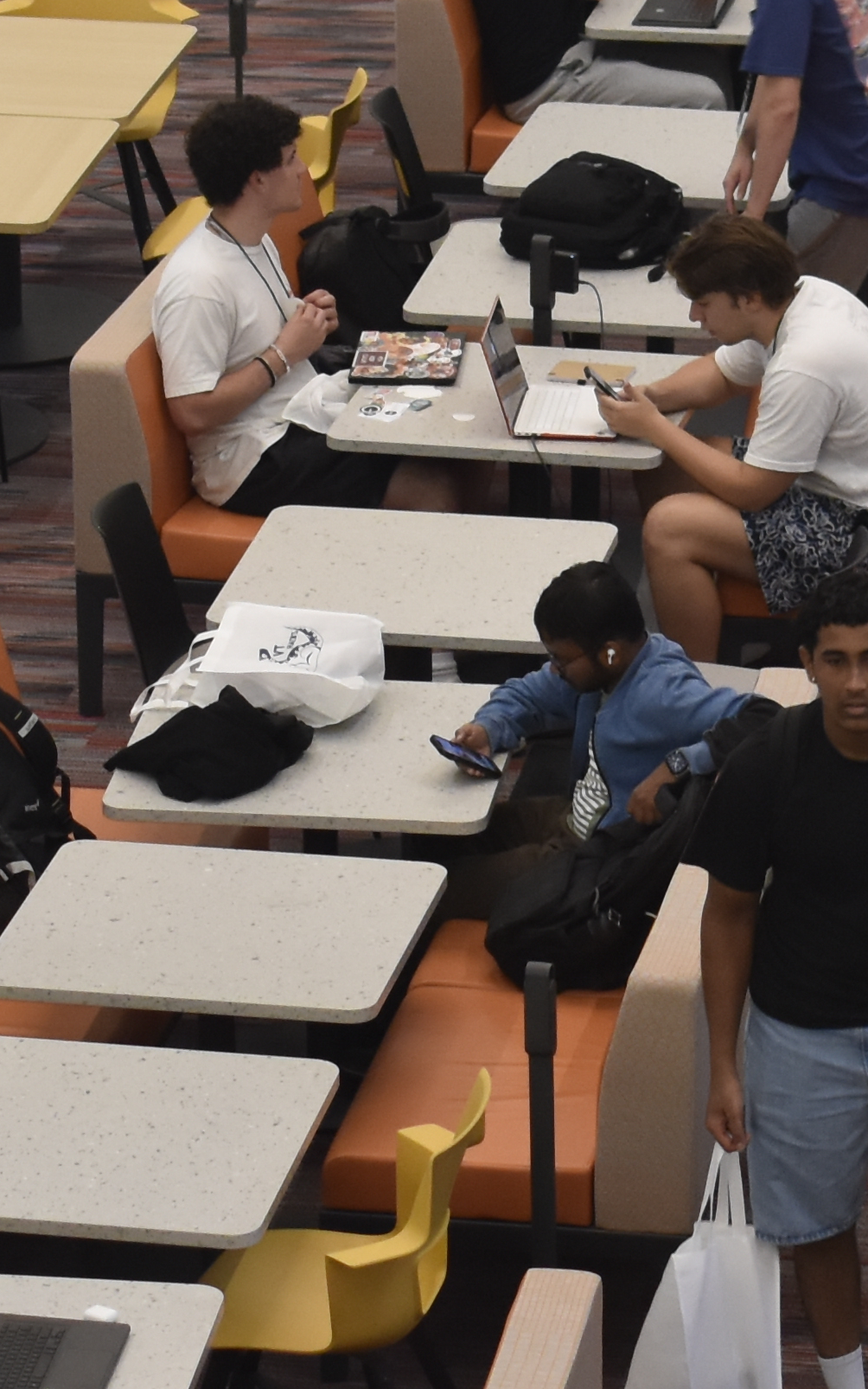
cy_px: 362
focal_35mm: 200
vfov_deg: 10.5
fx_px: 7565
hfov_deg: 6.6
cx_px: 506
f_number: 2.8
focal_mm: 35
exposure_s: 1/60
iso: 800
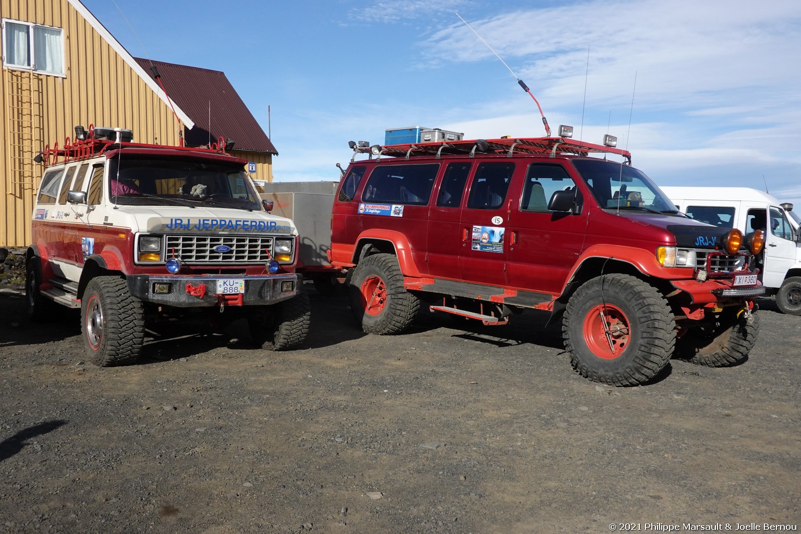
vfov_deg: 40.0
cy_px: 267
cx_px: 400
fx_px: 734
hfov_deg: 57.2
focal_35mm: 33
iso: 640
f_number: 8
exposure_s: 1/1600
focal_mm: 12.25
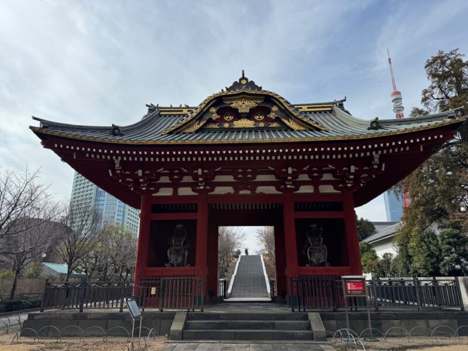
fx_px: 324
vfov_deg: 56.8
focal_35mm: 24
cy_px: 176
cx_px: 234
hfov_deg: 71.6
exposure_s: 1/5814
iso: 80
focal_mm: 6.76
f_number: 1.78
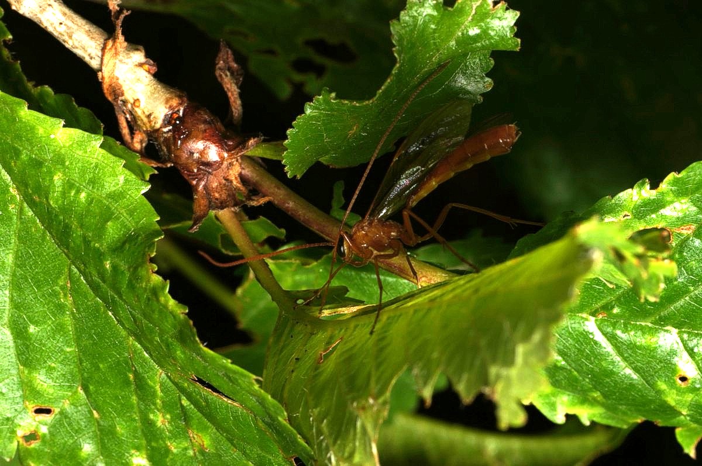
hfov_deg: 15.2
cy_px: 233
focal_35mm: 135
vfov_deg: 10.1
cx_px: 351
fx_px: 2629
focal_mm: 90
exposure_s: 1/160
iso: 100
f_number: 20
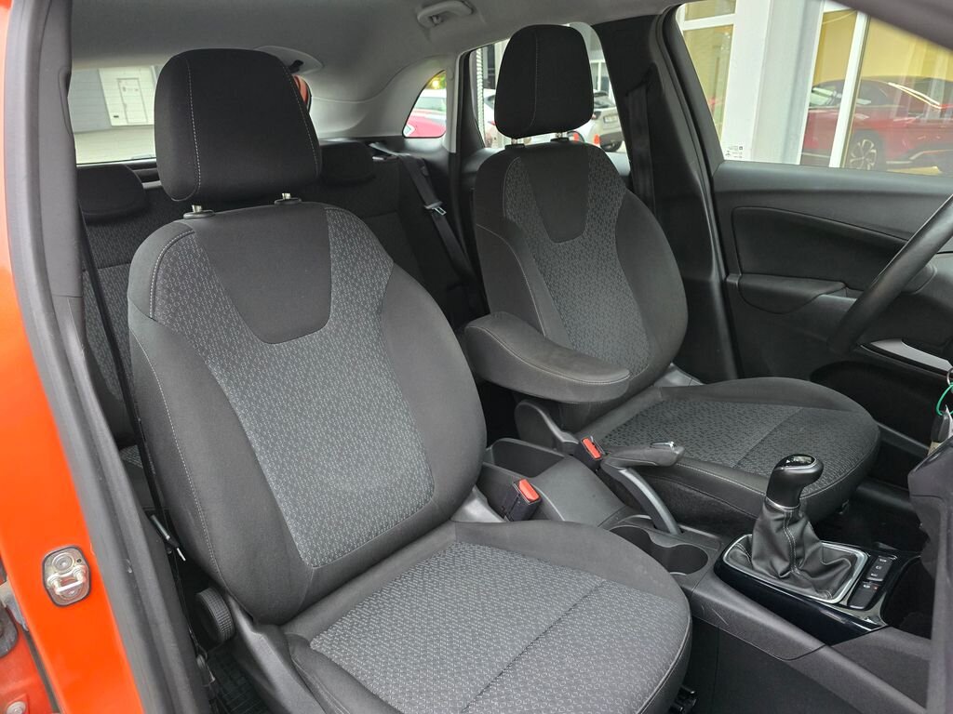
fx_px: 633
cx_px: 476
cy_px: 357
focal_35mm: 23
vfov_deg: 58.9
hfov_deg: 73.9
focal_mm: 6.3
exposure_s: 1/100
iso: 800
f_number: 1.7
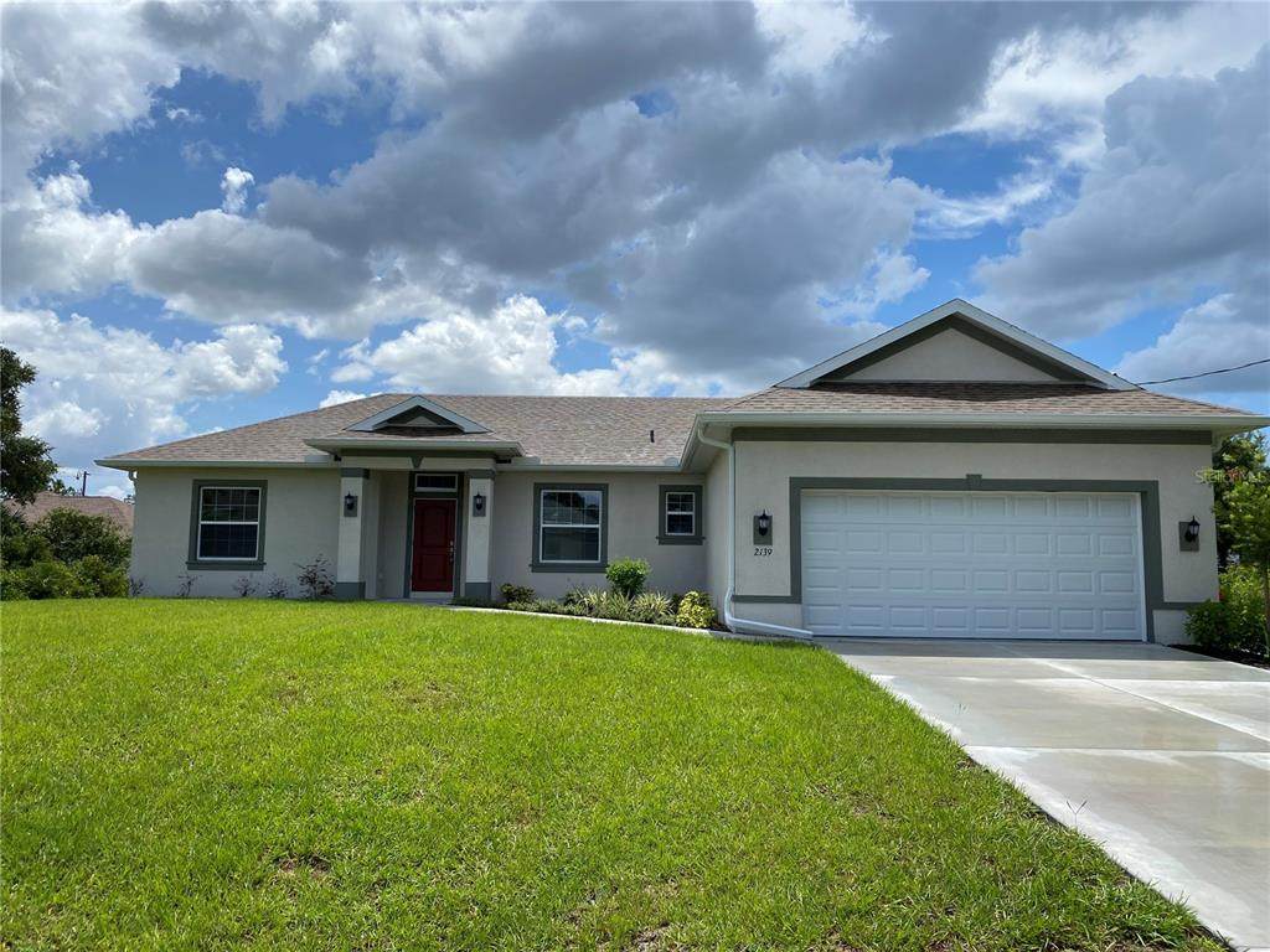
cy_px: 476
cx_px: 635
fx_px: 954
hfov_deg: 67.3
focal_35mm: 26
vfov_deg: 53.1
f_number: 1.8
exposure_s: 1/4274
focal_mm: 4.25
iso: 32
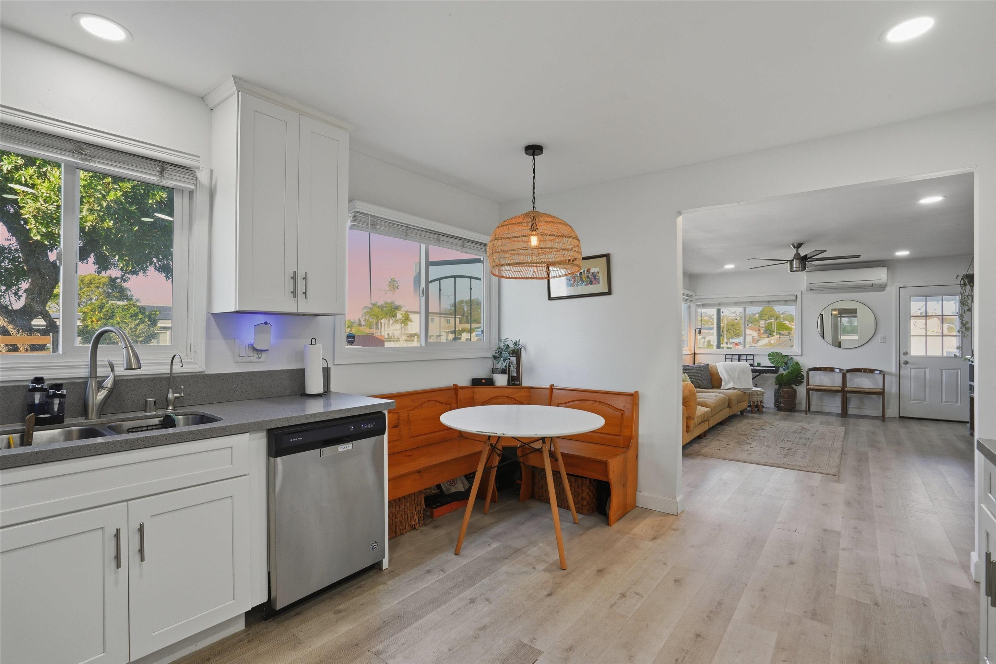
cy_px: 332
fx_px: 443
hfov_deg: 96.7
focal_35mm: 16
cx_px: 498
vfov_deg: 73.7
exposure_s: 1/100
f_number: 11
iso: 500
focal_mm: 16
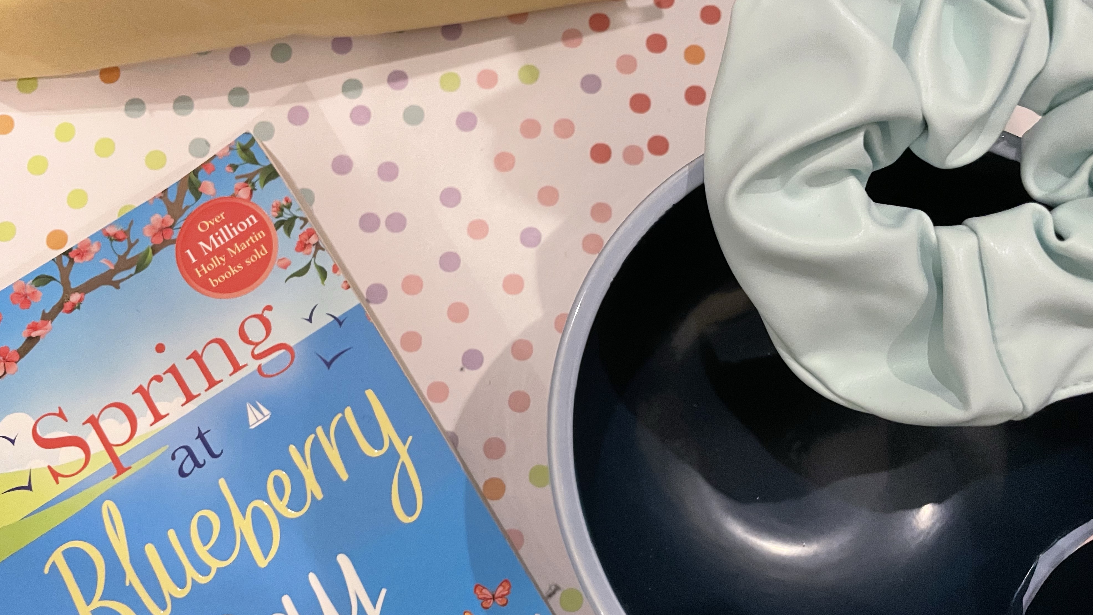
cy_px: 324
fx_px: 840
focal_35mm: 29
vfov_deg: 40.2
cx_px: 537
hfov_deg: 66.1
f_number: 1.6
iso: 500
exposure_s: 1/33
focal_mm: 4.2
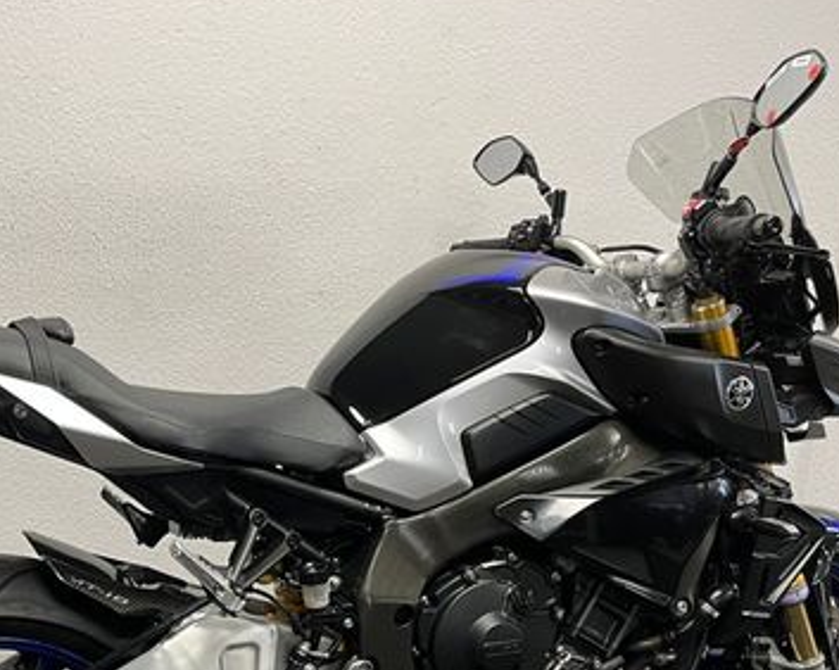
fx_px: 1142
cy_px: 537
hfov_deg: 40.0
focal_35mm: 46
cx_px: 302
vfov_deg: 31.8
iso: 100
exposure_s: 1/50
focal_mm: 5.1
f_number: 1.6
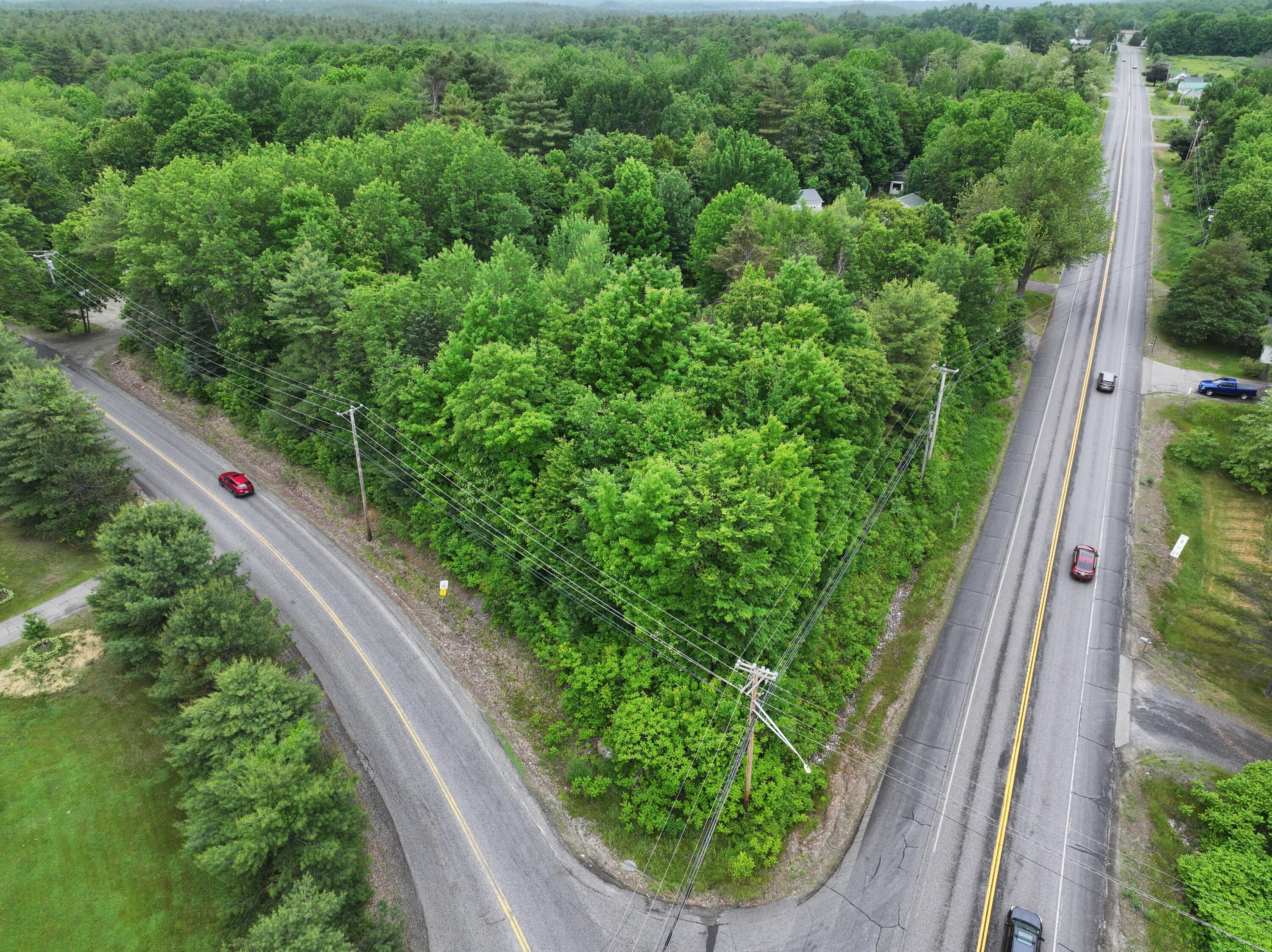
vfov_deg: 56.8
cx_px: 636
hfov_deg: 71.6
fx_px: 881
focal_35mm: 24
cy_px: 476
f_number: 2.8
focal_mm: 12.29
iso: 120
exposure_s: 1/320
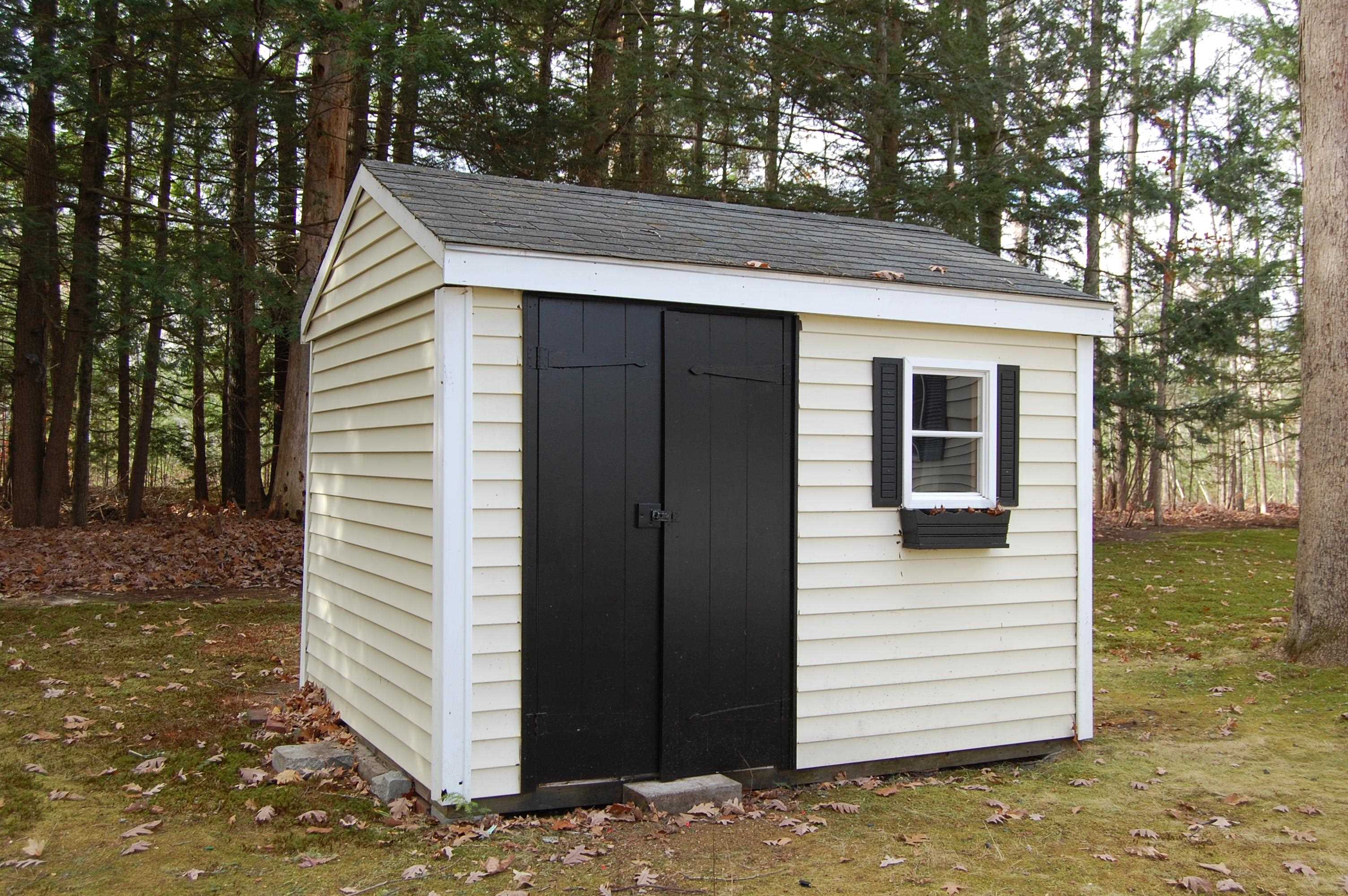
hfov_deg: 55.1
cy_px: 448
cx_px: 674
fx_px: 1291
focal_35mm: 34
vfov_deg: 38.3
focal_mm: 23
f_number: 5.6
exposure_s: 1/125
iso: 320
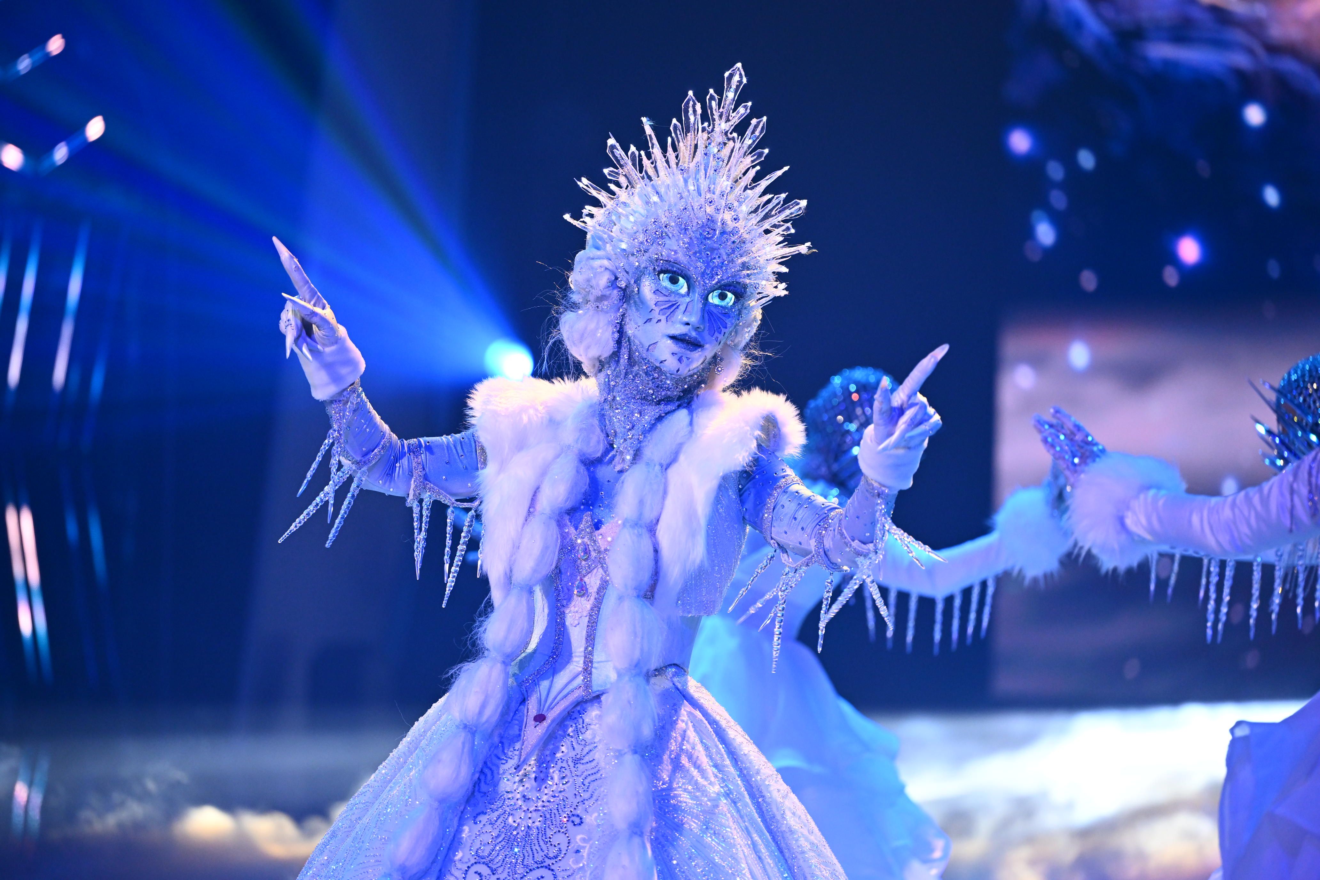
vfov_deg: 6.9
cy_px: 440
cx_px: 660
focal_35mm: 200
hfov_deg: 10.3
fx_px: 7333
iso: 2000
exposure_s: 1/320
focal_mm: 200
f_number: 2.8
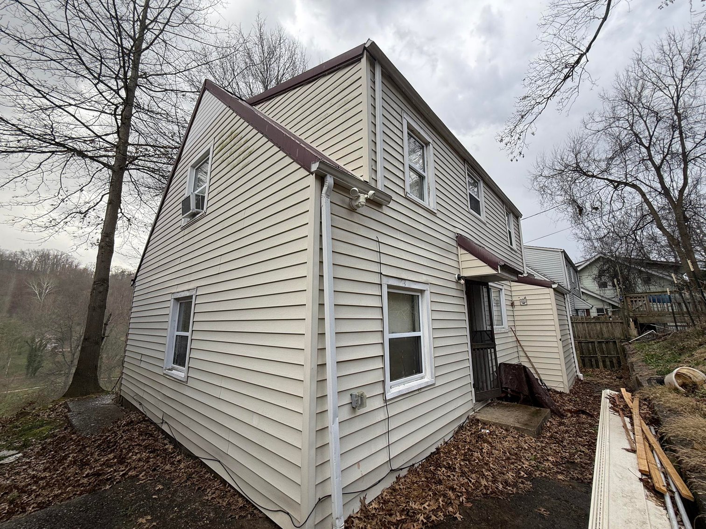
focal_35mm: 14
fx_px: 286
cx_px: 353
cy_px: 264
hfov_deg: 102.1
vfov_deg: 85.7
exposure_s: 1/319
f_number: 2.2
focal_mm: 2.22
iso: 50
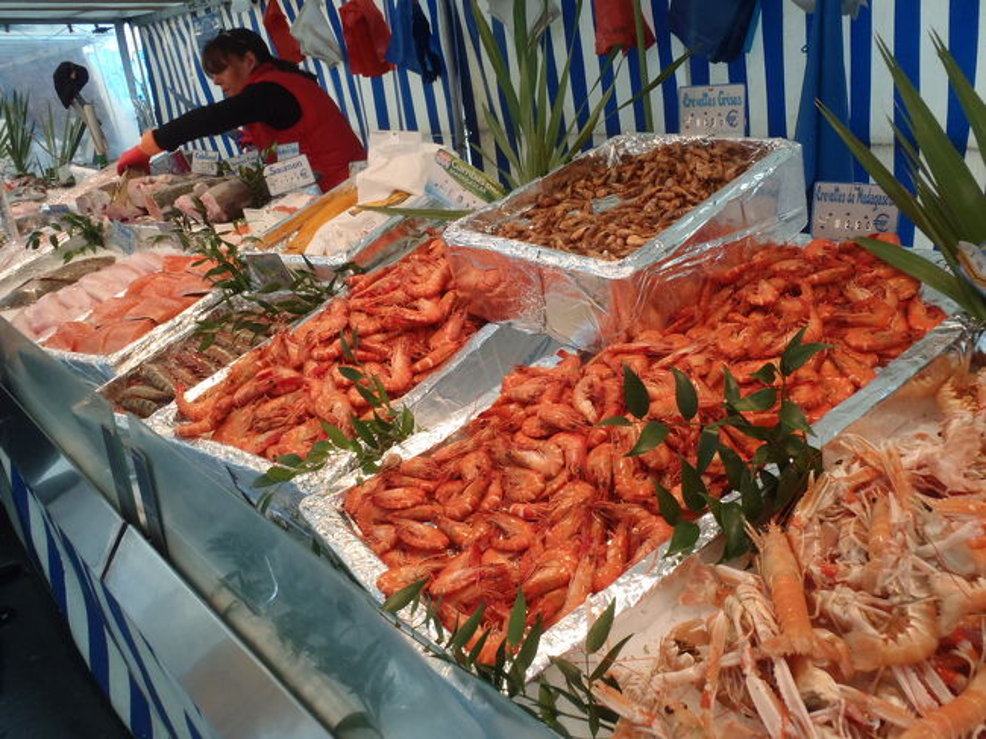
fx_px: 797
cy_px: 370
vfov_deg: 49.7
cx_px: 493
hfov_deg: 63.5
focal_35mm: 28
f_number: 3.9
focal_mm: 5
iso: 200
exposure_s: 1/30
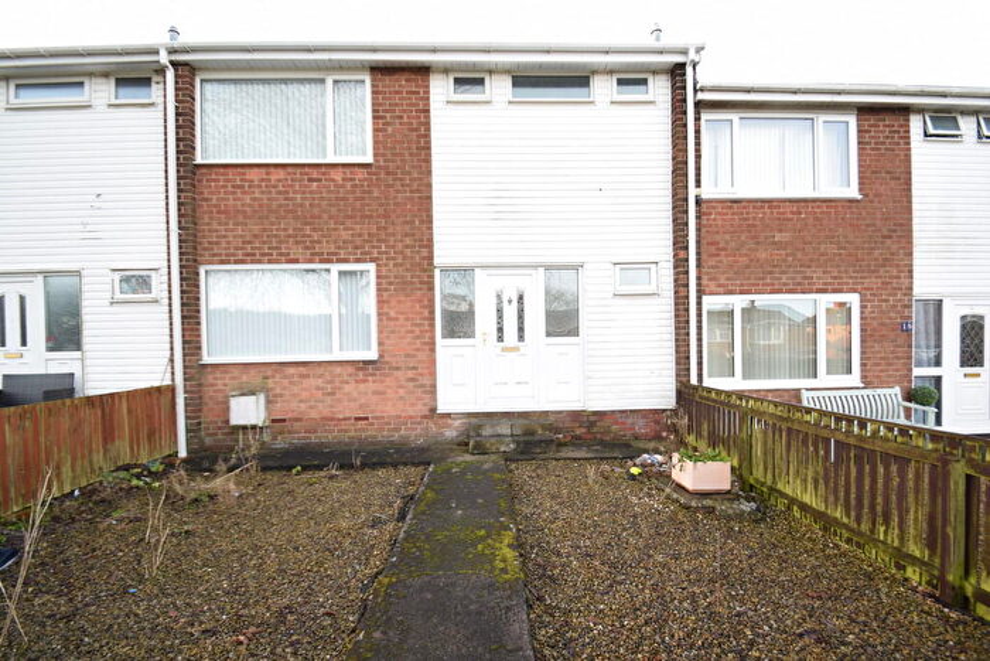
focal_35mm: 15
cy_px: 330
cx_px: 495
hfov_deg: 100.4
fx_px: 413
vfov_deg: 77.4
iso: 360
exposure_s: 1/125
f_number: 5.6
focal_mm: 10
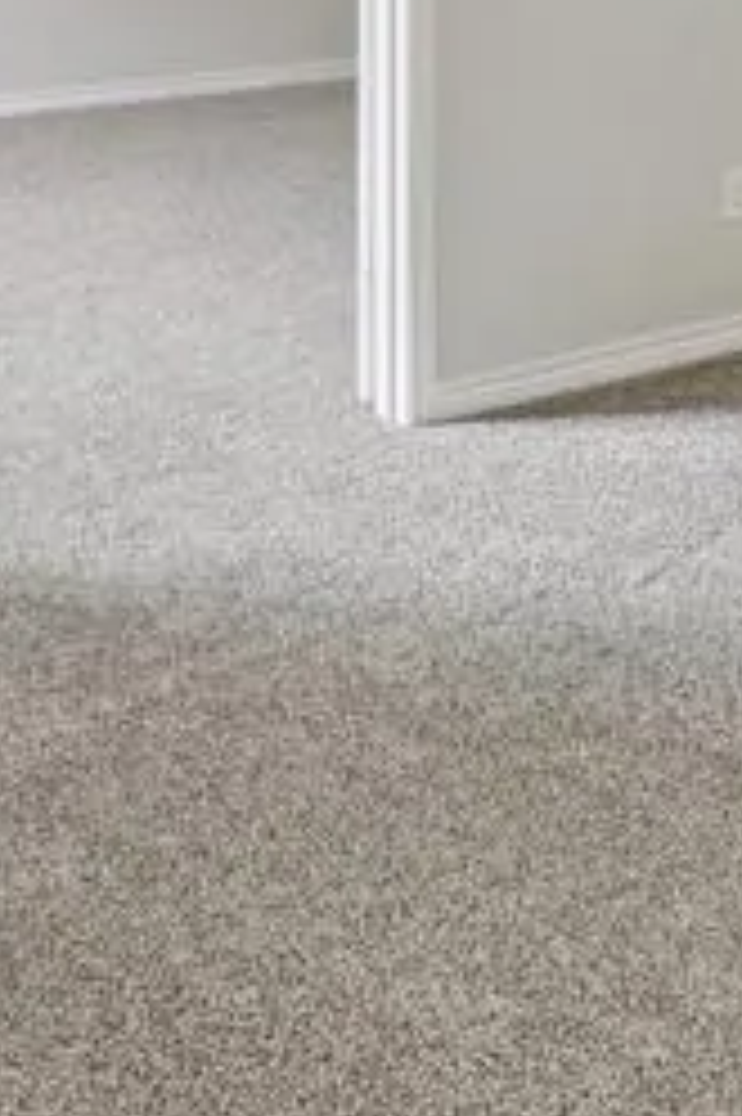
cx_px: 805
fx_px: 1919
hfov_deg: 20.9
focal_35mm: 62
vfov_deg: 28.7
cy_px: -176
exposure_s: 1/6
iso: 400
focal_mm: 10
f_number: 8
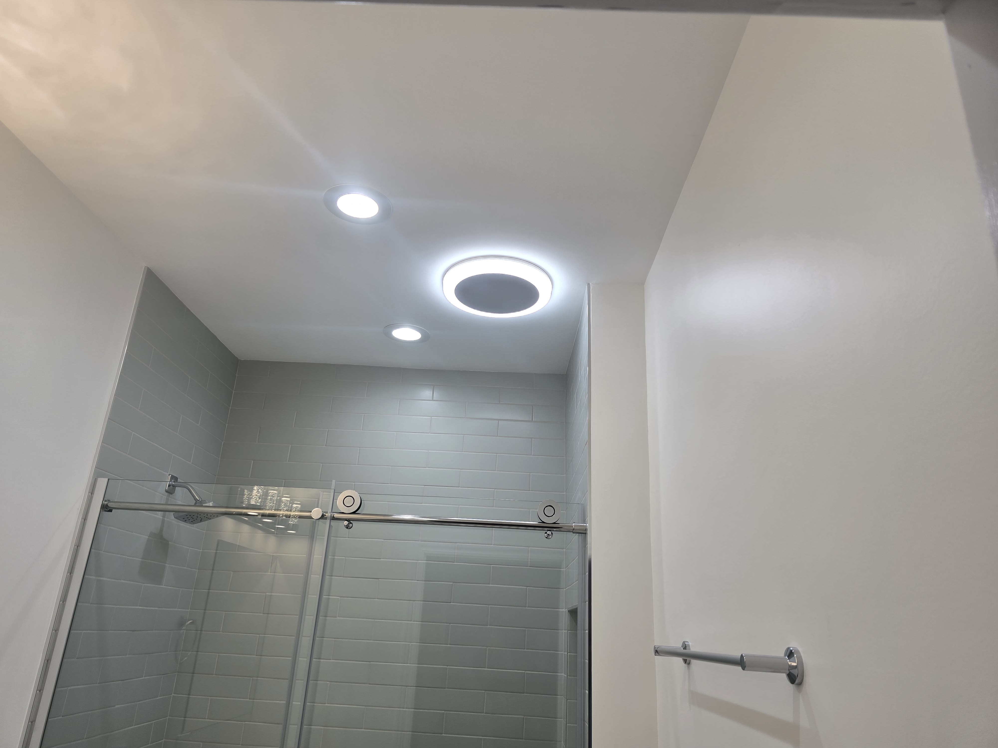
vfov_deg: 58.9
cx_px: 499
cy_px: 374
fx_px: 663
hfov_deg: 73.9
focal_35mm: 23
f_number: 1.7
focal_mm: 6.3
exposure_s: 1/120
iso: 40
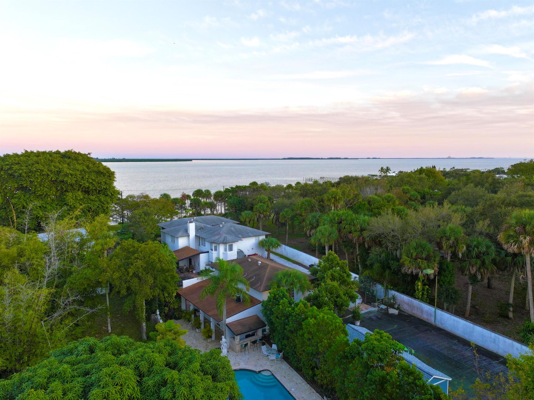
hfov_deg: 71.6
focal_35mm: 24
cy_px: 200
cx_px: 267
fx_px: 370
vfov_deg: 56.8
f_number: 2.8
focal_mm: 12.29
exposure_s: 1/80
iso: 120
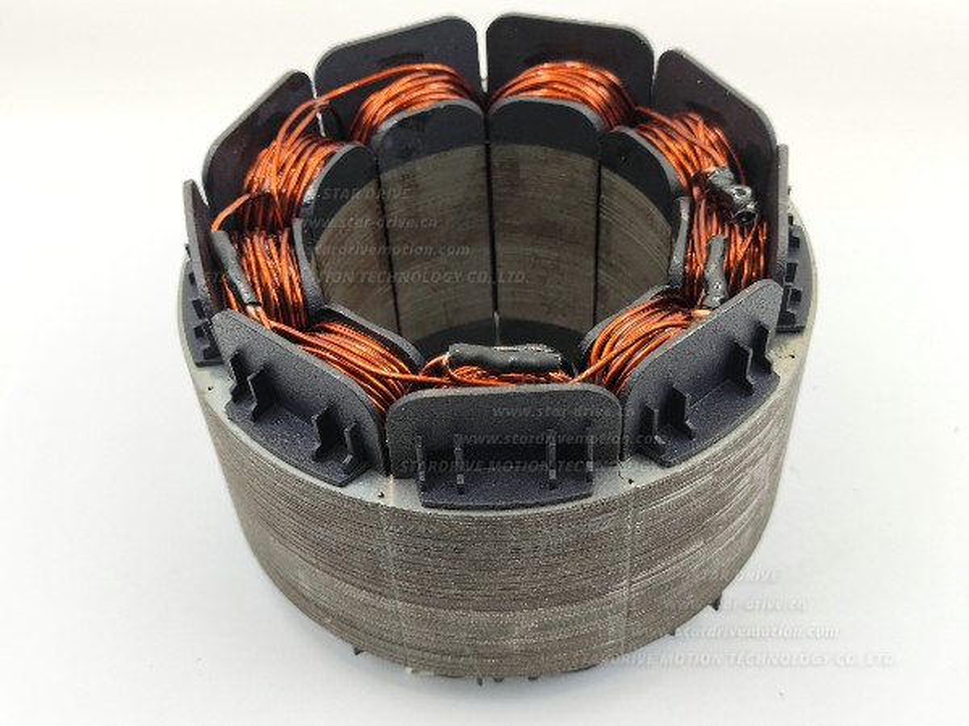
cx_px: 484
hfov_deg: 71.6
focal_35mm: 24
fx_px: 672
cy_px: 363
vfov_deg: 56.8
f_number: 1.8
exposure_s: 1/160
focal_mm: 4.68
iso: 50
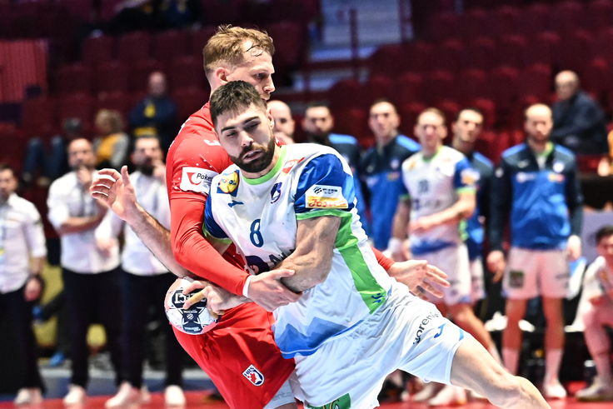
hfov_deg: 17.1
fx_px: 2044
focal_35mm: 120
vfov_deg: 11.4
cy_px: 204
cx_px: 306
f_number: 3.2
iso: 5000
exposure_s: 1/1000
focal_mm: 120
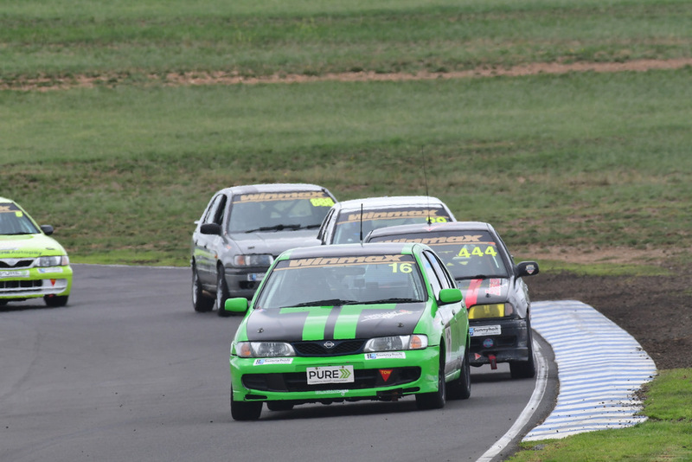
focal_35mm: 690
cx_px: 346
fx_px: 13267
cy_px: 231
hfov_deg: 3.0
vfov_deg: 2.0
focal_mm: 460
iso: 500
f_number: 10
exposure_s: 1/640
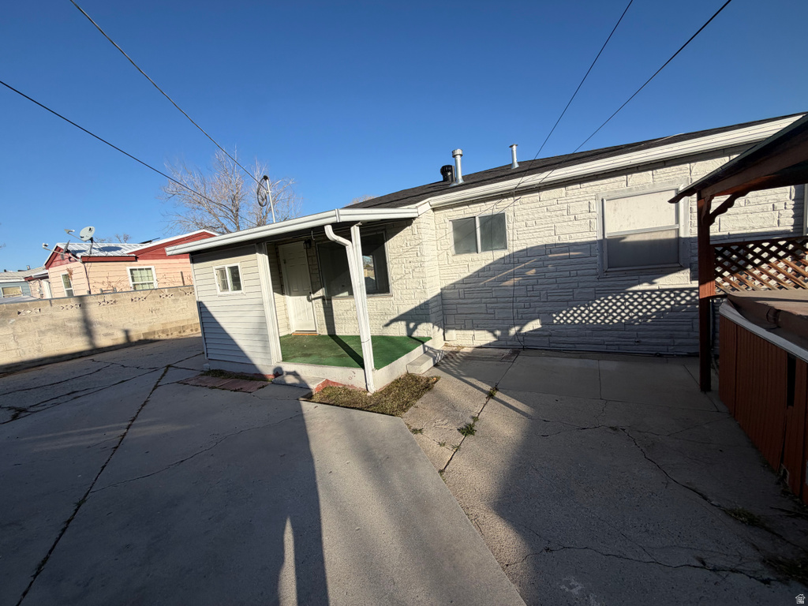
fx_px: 327
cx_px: 404
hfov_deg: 102.1
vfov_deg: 85.7
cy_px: 303
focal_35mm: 14
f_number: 2.2
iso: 20
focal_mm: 2.22
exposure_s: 1/770
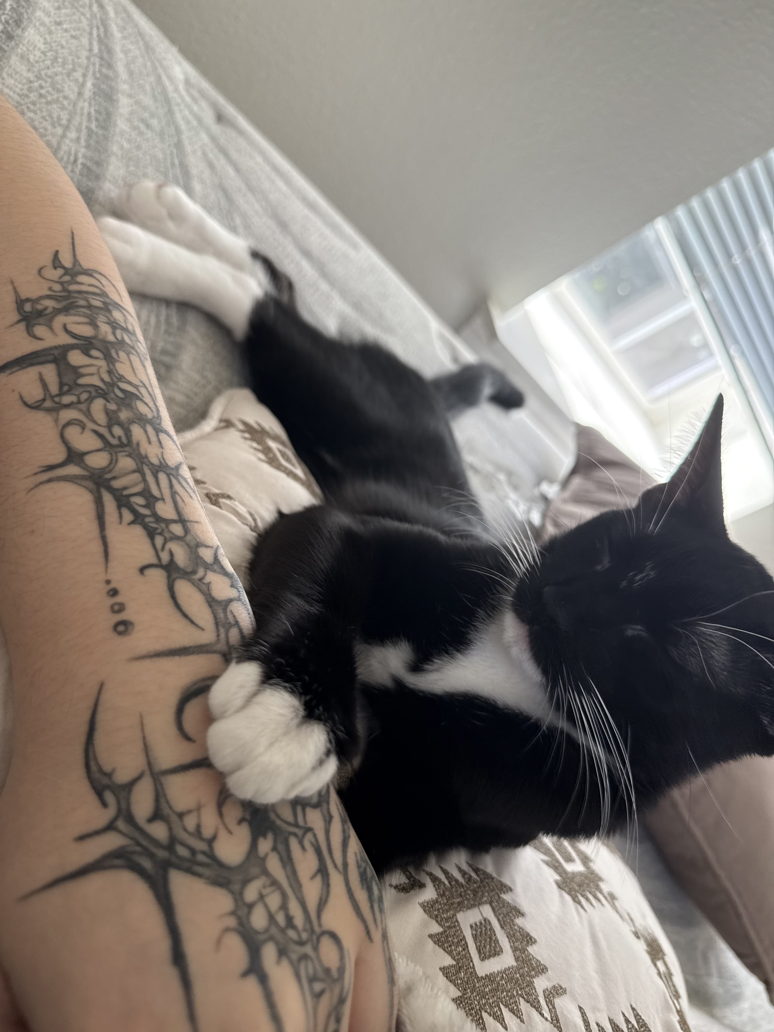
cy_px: 516
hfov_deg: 56.8
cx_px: 387
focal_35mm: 24
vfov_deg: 71.6
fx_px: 716
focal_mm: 6.76
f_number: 1.78
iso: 160
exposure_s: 1/142
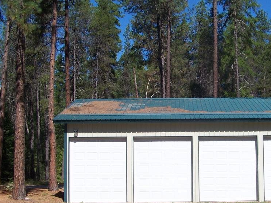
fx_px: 485
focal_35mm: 62
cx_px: 178
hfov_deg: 31.0
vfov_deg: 23.6
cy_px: 131
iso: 64
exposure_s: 1/500
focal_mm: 5.85
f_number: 4
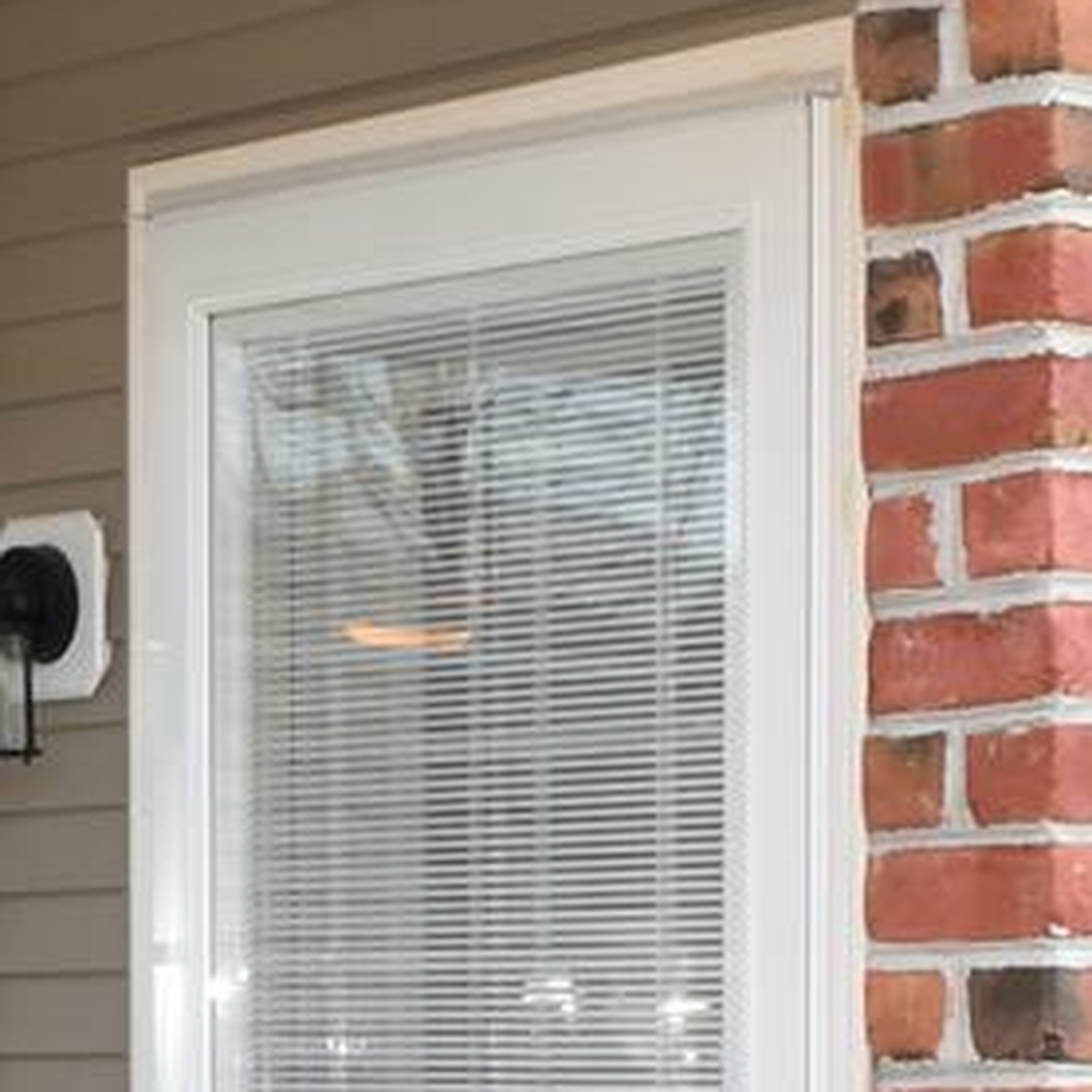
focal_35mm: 169
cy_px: 1467
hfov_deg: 10.3
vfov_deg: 10.1
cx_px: 247
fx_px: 6032
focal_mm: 18
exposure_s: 1/80
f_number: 3.5
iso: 100
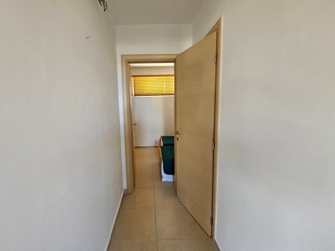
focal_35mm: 14
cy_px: 123
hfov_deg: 101.9
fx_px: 135
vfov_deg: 85.6
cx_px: 156
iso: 320
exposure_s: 1/33.3
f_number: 2.2
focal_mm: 2.2
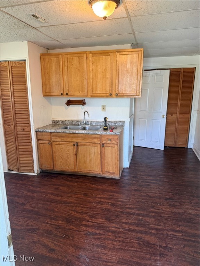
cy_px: 133
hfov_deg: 56.8
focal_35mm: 24
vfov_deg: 71.6
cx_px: 100
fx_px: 185
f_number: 1.78
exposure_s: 1/60
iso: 320
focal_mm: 6.76
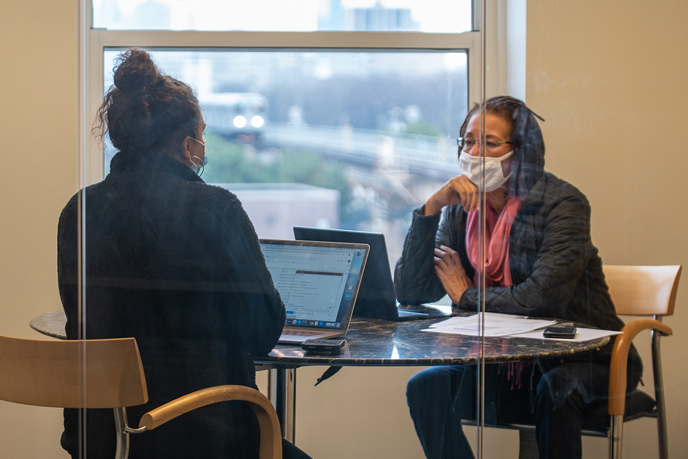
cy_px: 230
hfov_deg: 28.8
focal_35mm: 70
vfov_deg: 19.5
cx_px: 344
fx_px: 1338
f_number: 2.8
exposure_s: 1/80
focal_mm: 70
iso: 320
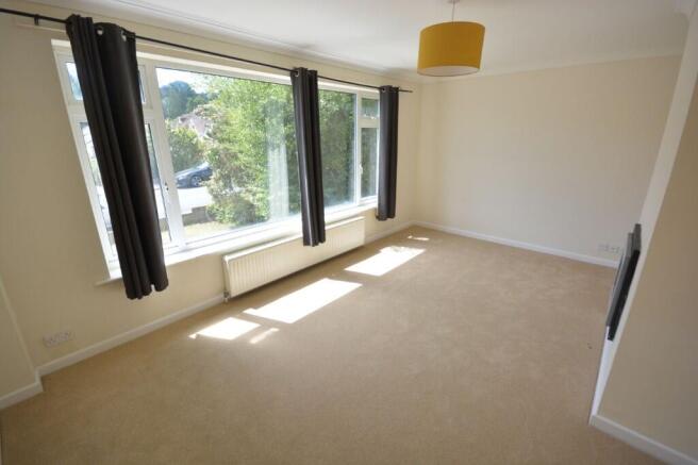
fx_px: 291
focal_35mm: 15
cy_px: 232
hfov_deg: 100.4
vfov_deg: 77.3
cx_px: 349
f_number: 8
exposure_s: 1/200
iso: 400
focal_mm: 10
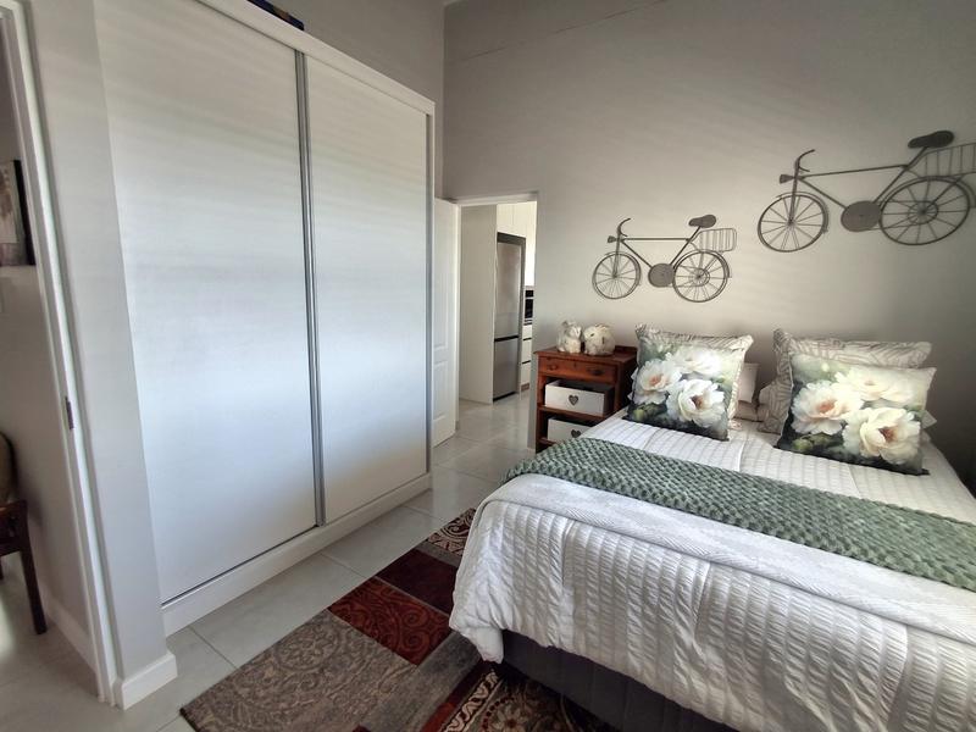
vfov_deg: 78.1
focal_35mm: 16
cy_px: 366
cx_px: 488
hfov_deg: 94.5
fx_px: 451
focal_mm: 1.64
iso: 40
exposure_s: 1/50
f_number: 2.2
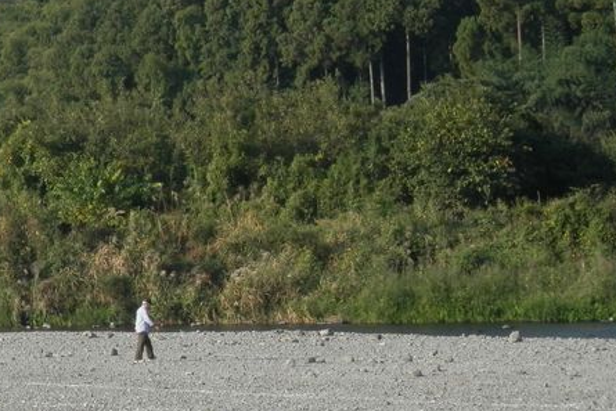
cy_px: 26
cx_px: 94
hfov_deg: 10.3
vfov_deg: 6.9
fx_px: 3389
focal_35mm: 198
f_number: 5
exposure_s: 1/250
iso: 80
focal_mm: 19
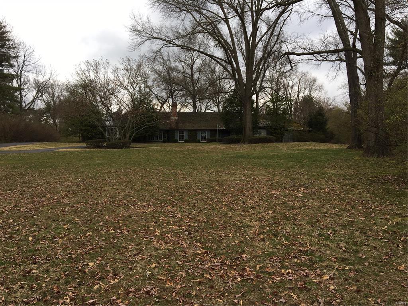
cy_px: 153
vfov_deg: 48.2
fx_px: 342
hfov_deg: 61.7
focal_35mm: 29
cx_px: 204
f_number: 2.2
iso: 25
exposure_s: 1/286
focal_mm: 4.15
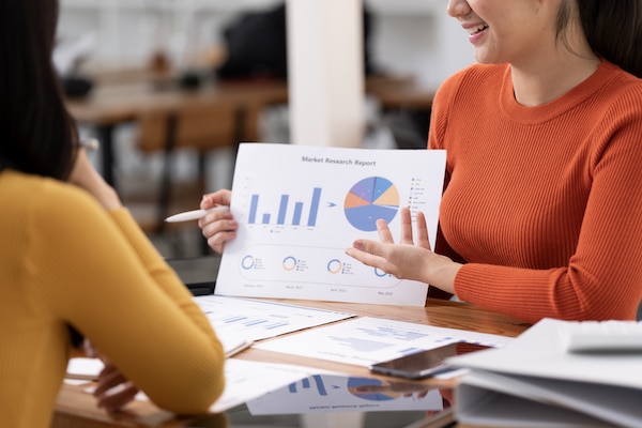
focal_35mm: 125
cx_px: 321
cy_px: 214
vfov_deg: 11.0
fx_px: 2229
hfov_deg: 16.4
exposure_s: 1/125
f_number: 2.8
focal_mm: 125
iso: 200
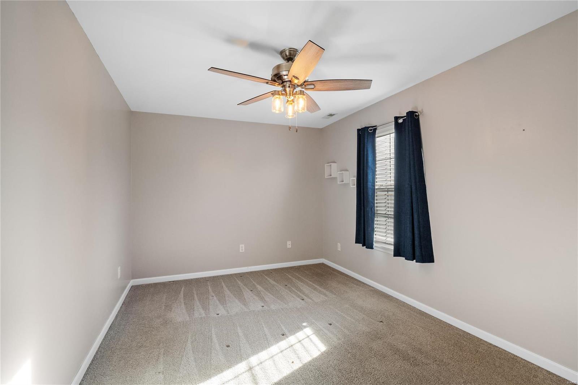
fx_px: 257
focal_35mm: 16
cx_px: 289
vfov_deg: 73.7
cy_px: 192
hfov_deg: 96.7
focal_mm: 8
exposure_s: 1/30
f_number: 8
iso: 400
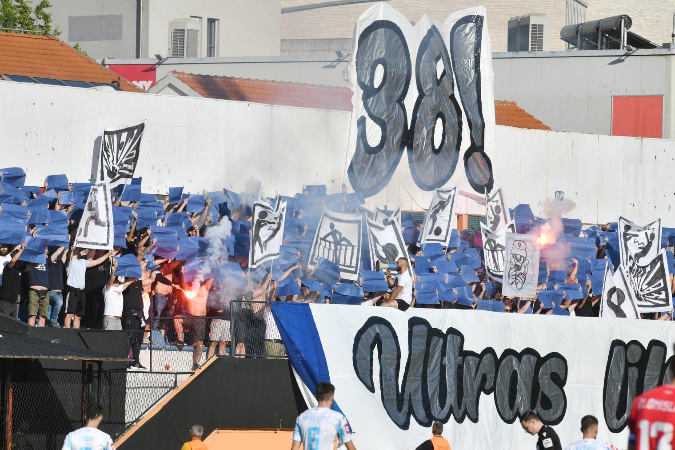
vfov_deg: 4.3
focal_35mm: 316
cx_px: 329
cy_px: 235
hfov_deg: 6.5
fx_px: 5923
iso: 200
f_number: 13
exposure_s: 1/640
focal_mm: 300
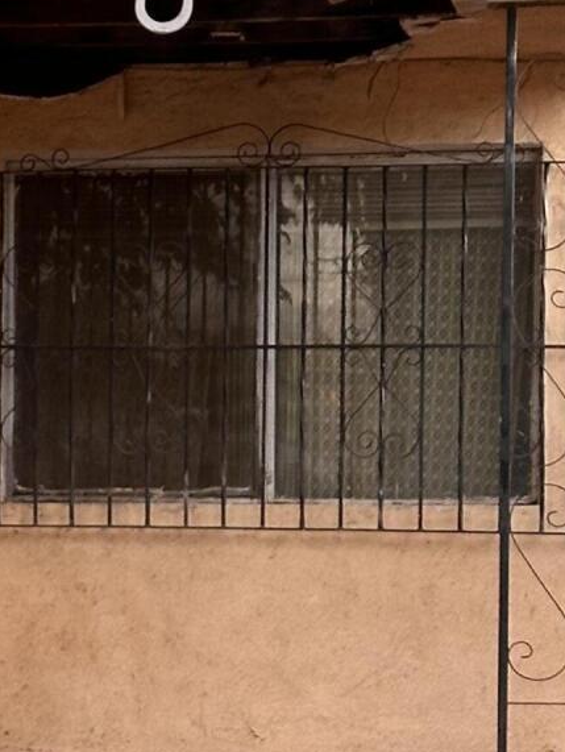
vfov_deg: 11.7
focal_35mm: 168
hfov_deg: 8.5
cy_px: 558
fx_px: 3652
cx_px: -406
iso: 80
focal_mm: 6.86
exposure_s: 1/89
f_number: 1.78
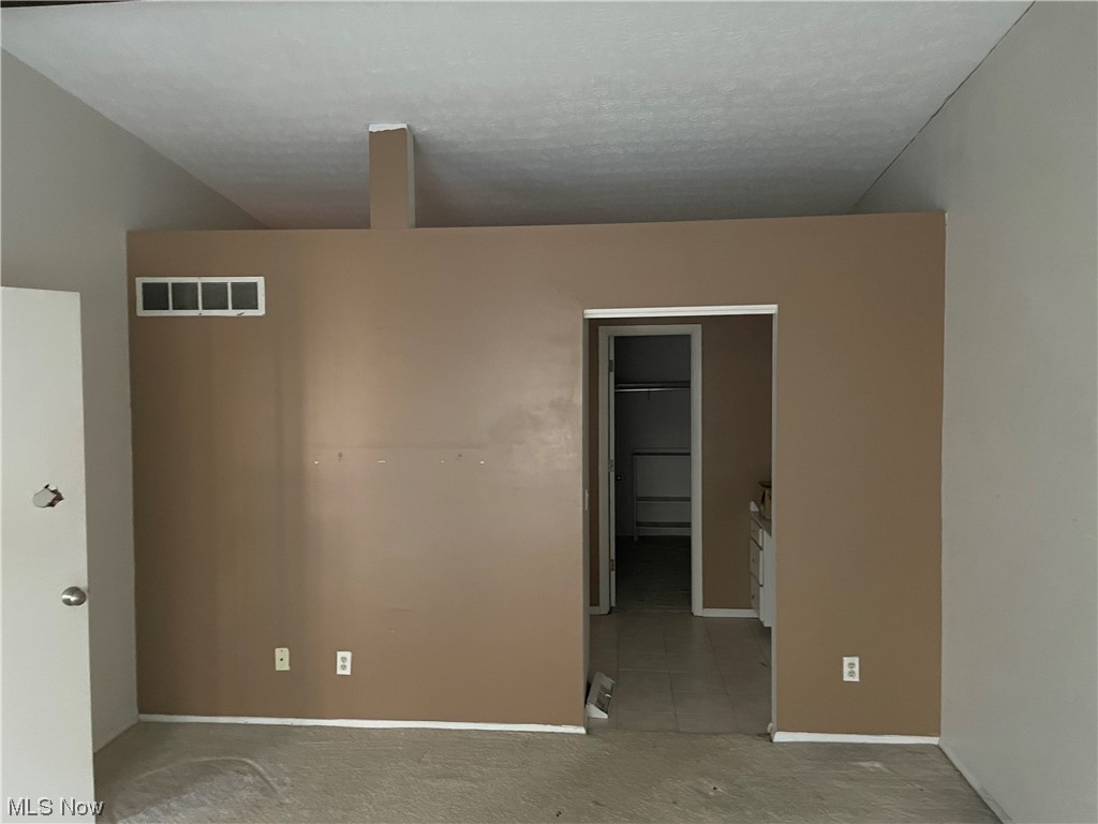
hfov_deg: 67.3
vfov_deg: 53.1
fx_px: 825
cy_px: 412
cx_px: 549
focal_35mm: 26
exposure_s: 1/30
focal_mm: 4.2
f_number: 1.6
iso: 800
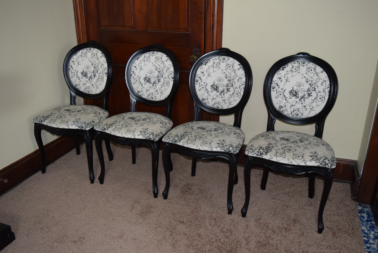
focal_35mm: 33
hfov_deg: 57.2
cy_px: 126
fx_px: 347
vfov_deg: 40.0
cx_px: 189
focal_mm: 22
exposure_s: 1/60
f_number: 3.8
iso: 1100
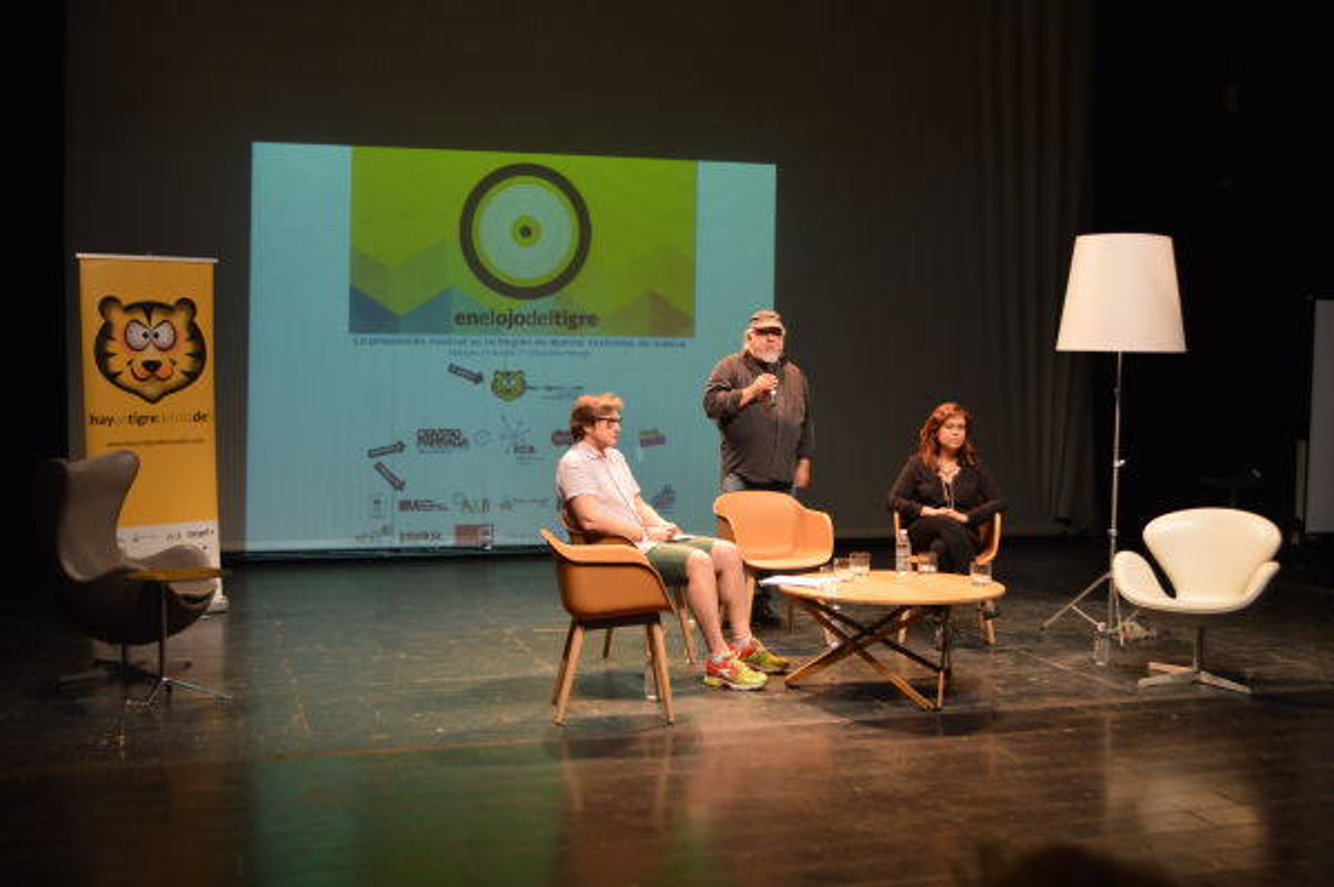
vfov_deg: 31.8
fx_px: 1555
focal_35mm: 42
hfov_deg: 46.4
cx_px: 667
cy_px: 444
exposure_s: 1/15
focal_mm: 28
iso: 500
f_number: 4.5
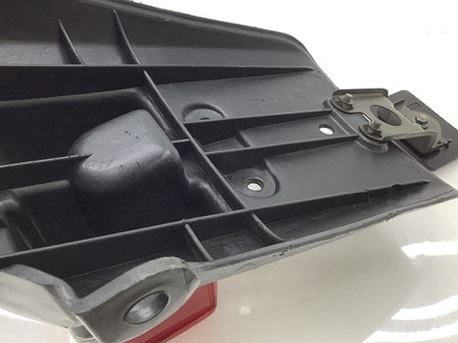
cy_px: 146
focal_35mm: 42
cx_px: 175
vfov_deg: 34.3
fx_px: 556
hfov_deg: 44.5
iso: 40
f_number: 2.4
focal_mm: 3.3
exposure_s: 1/120
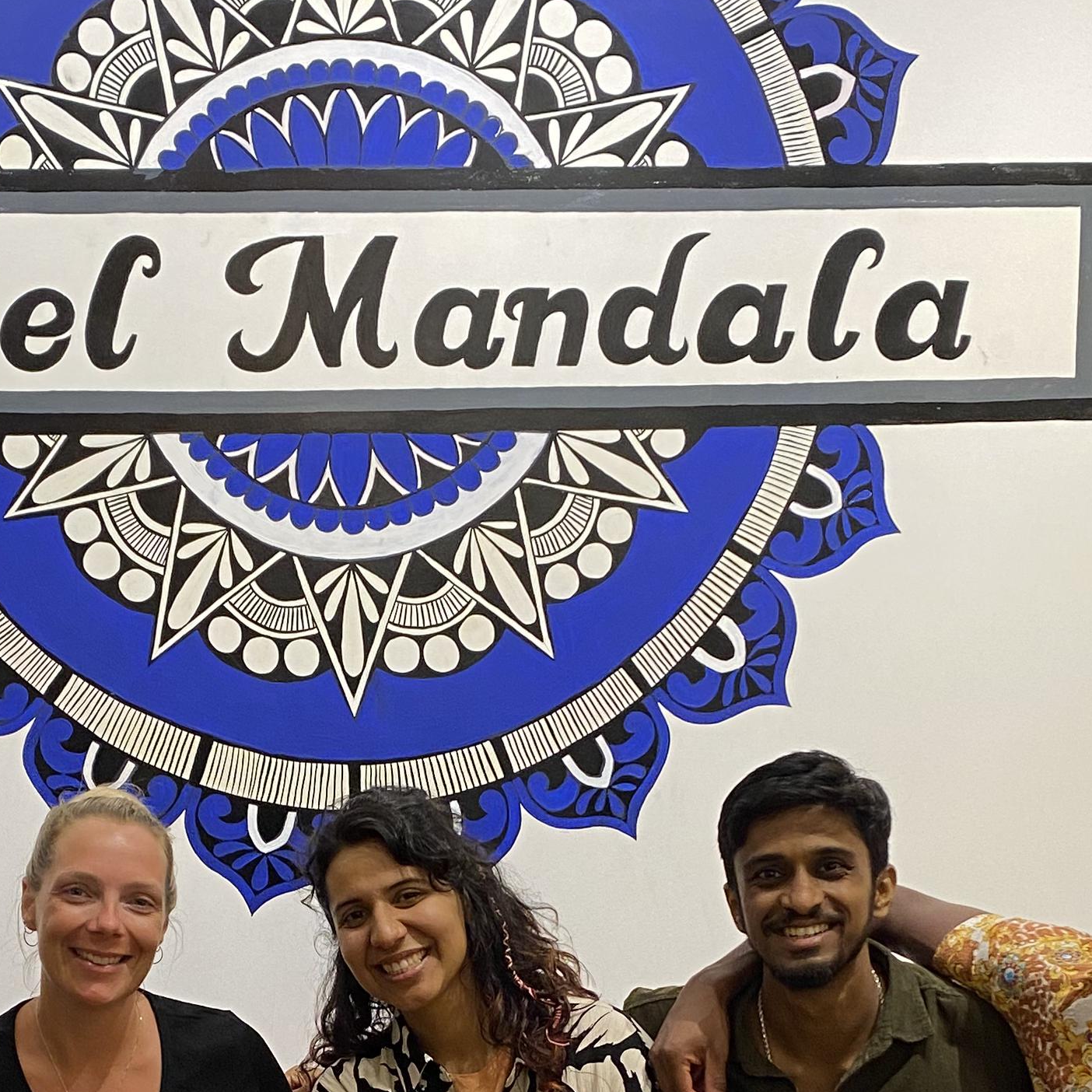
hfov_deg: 26.0
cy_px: 1051
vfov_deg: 25.0
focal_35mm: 66
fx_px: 2356
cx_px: 394
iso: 80
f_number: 1.8
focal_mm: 4.25
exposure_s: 1/50
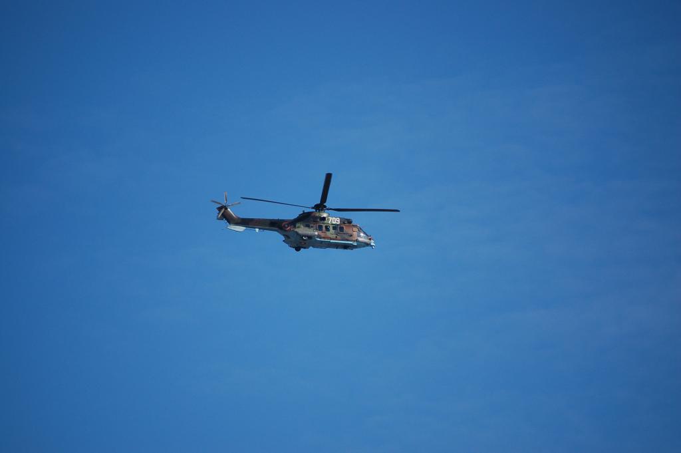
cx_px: 340
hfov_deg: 6.9
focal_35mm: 300
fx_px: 5670
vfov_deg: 4.6
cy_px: 226
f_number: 5.6
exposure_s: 1/1250
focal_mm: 200
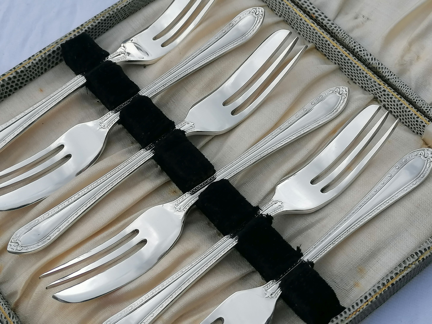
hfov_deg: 31.2
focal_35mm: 62
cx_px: 216
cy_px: 162
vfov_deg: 23.7
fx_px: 774
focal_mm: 4.75
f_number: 1.8
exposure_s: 1/611
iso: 50
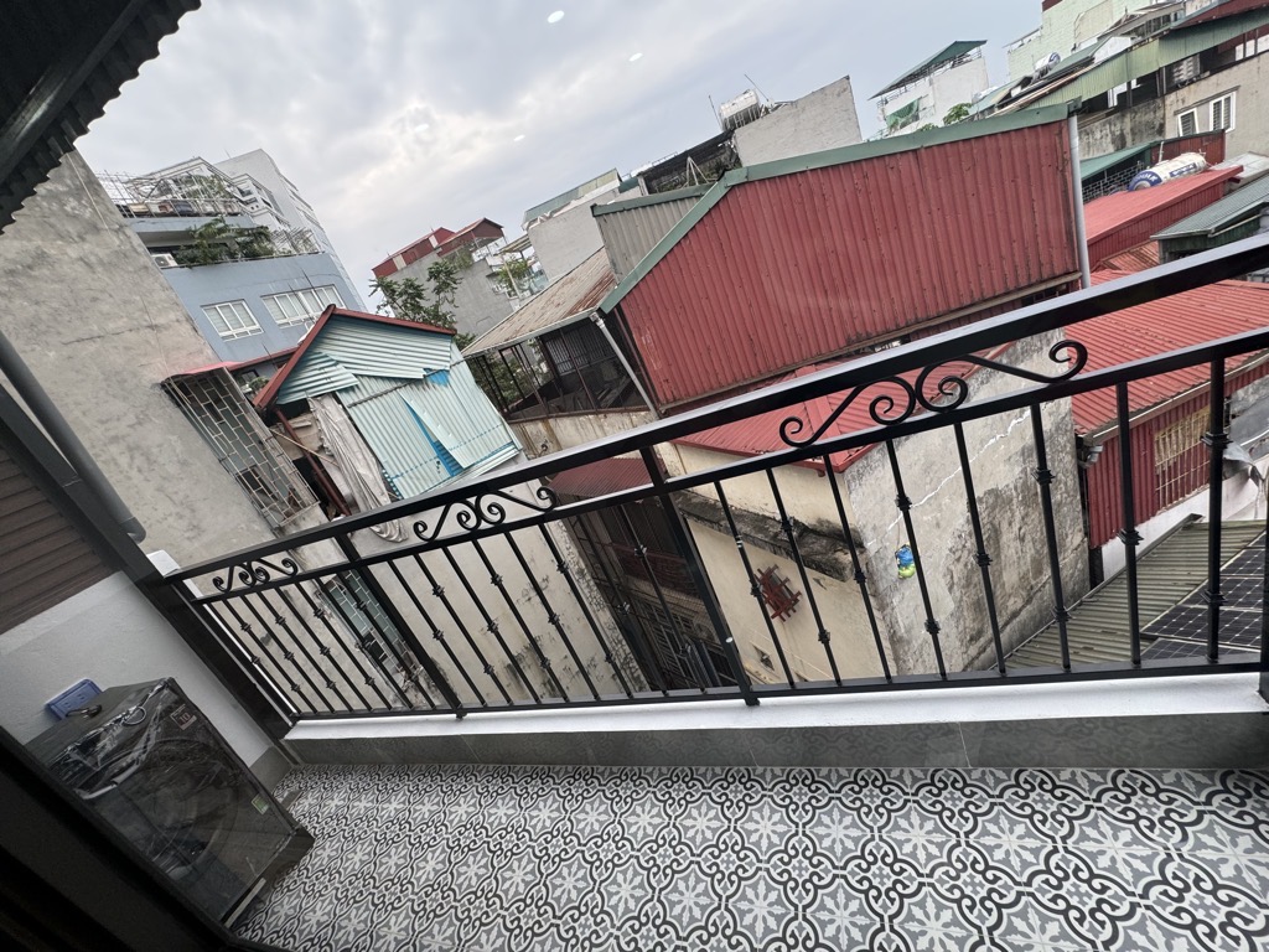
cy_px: 476
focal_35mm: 14
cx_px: 634
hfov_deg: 102.1
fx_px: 513
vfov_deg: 85.7
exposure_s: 1/99
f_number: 2.2
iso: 80
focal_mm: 2.22
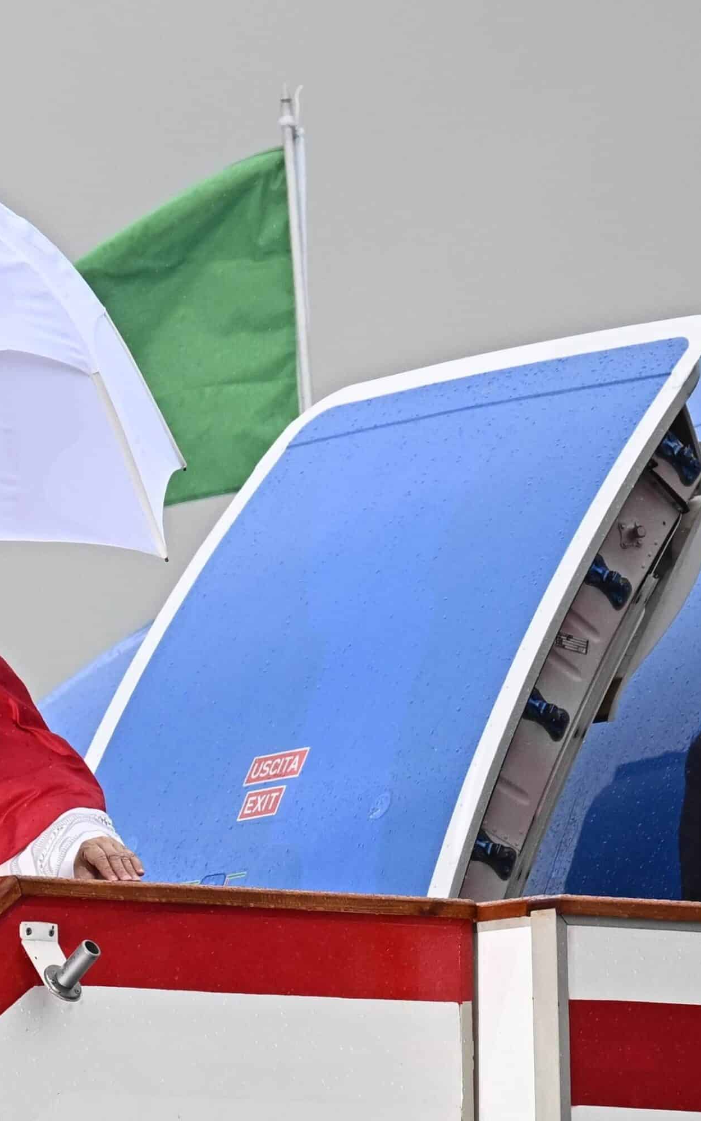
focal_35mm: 551
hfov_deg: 2.4
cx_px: -121
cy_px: 560
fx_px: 16840
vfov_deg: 3.8
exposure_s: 1/1600
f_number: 5.6
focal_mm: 360
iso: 450
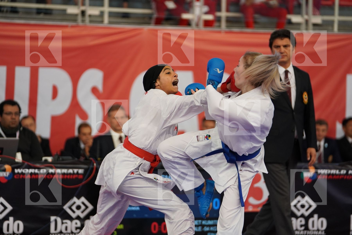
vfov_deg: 9.1
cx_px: 176
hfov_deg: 13.6
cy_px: 118
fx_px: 1476
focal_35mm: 151
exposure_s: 1/1000
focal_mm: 151
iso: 1600
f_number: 2.8
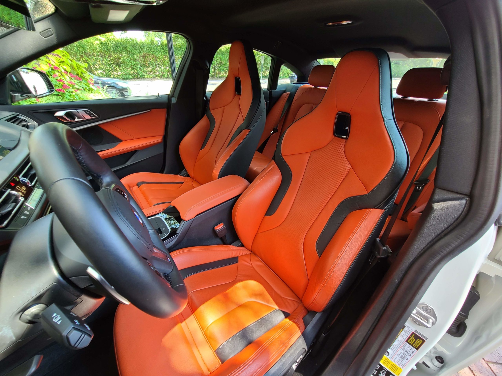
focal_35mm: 13
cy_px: 188
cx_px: 251
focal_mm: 2.2
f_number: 2.2
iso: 80
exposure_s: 1/59
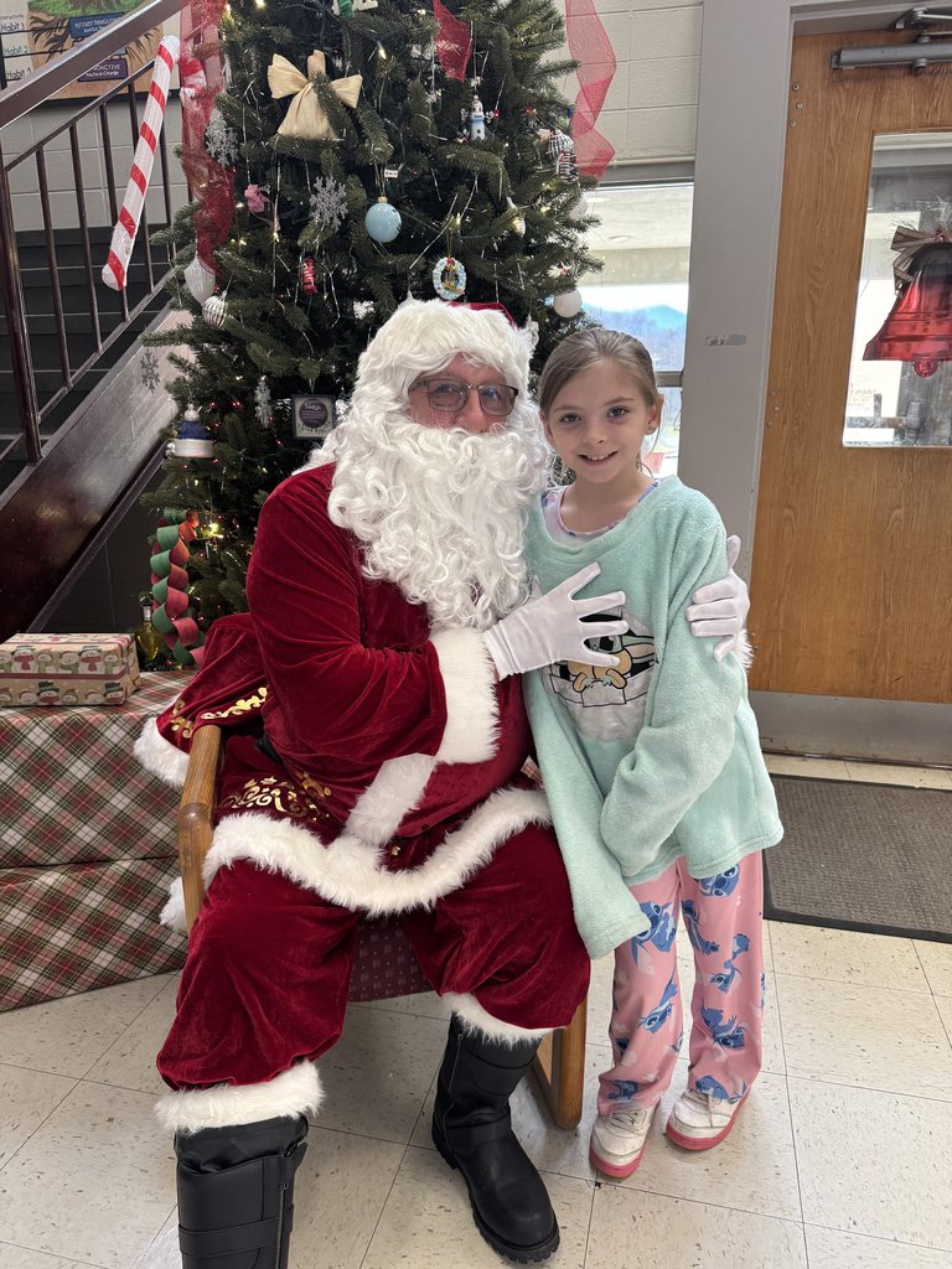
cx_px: 476
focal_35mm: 24
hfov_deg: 56.8
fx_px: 880
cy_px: 634
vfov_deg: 71.6
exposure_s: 1/120
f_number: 1.78
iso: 160
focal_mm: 6.76
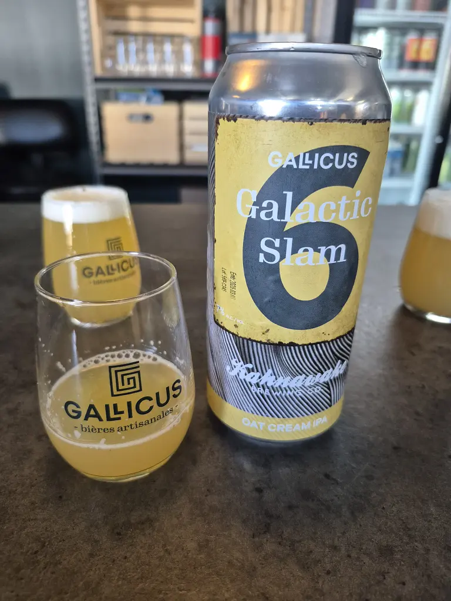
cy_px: 300
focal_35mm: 23
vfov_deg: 73.9
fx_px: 400
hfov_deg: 58.9
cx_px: 226
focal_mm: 5.4
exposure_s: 1/120
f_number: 1.8
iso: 640
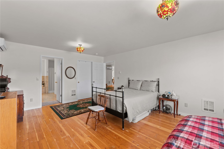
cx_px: 112
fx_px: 93
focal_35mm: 15
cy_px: 74
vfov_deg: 77.4
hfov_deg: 100.4
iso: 200
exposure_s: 1/4
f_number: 7.1
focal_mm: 15
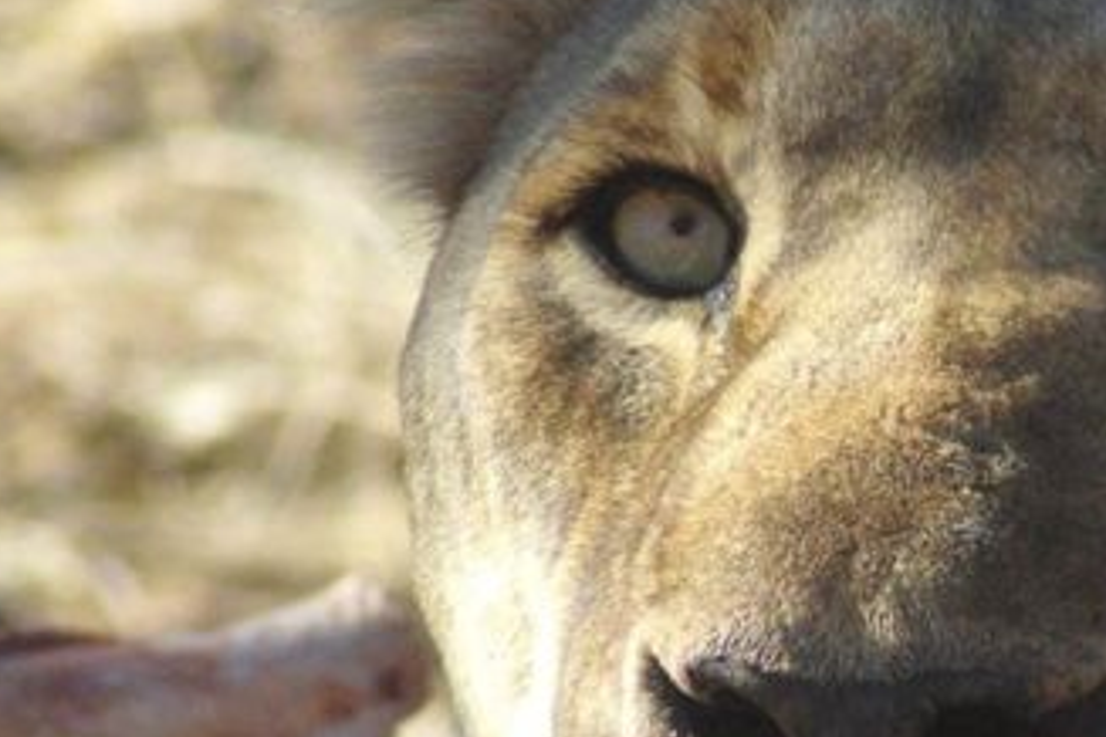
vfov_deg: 1.0
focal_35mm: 1411
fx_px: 43346
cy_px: 438
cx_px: 1136
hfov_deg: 1.5
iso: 1600
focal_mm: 300
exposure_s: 1/750
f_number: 9.5
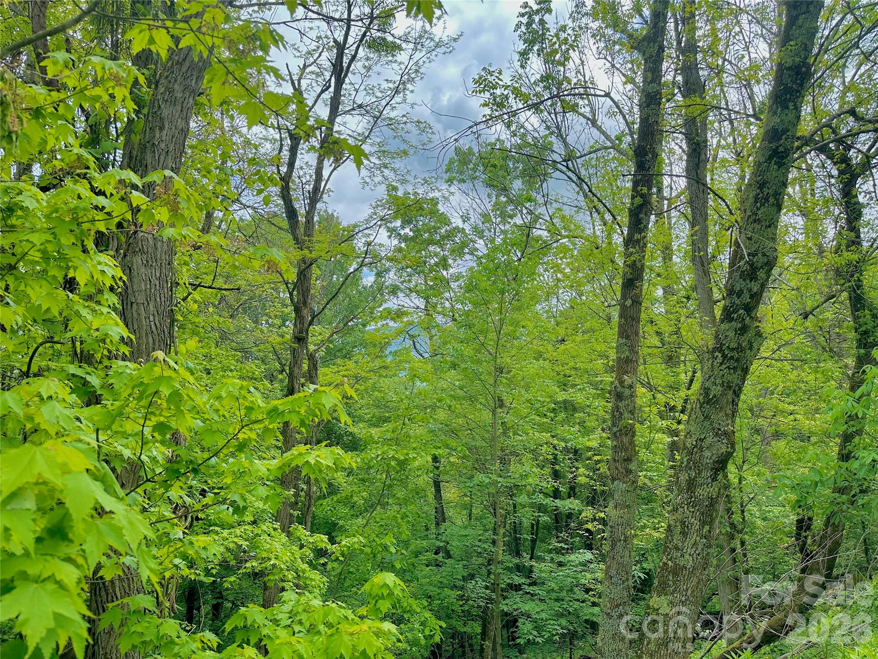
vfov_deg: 56.8
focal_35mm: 24
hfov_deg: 71.6
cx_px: 439
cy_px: 330
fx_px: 609
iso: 80
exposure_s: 1/1241
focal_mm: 6.86
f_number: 1.78
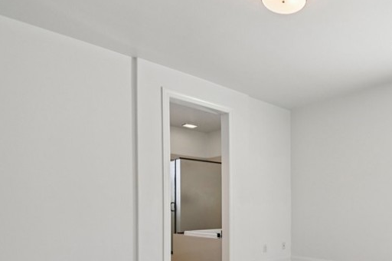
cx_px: 316
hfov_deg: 60.1
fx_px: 304
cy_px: 203
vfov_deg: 44.4
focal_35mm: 28
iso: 250
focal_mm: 14
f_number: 8
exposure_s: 1/15
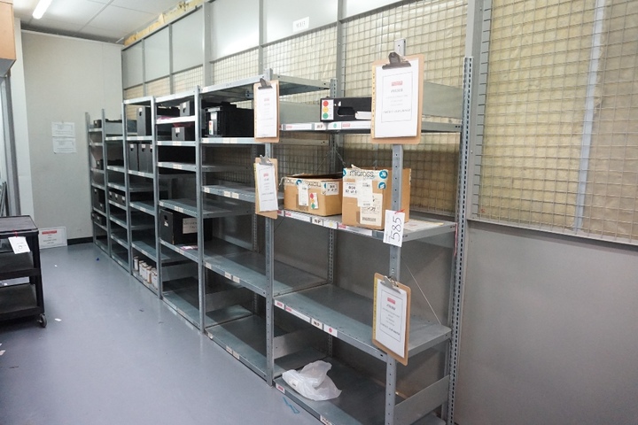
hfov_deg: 73.7
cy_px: 212
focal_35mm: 24
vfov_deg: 53.1
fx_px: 425
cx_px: 319
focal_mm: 16
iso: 3200
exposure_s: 1/160
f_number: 3.5
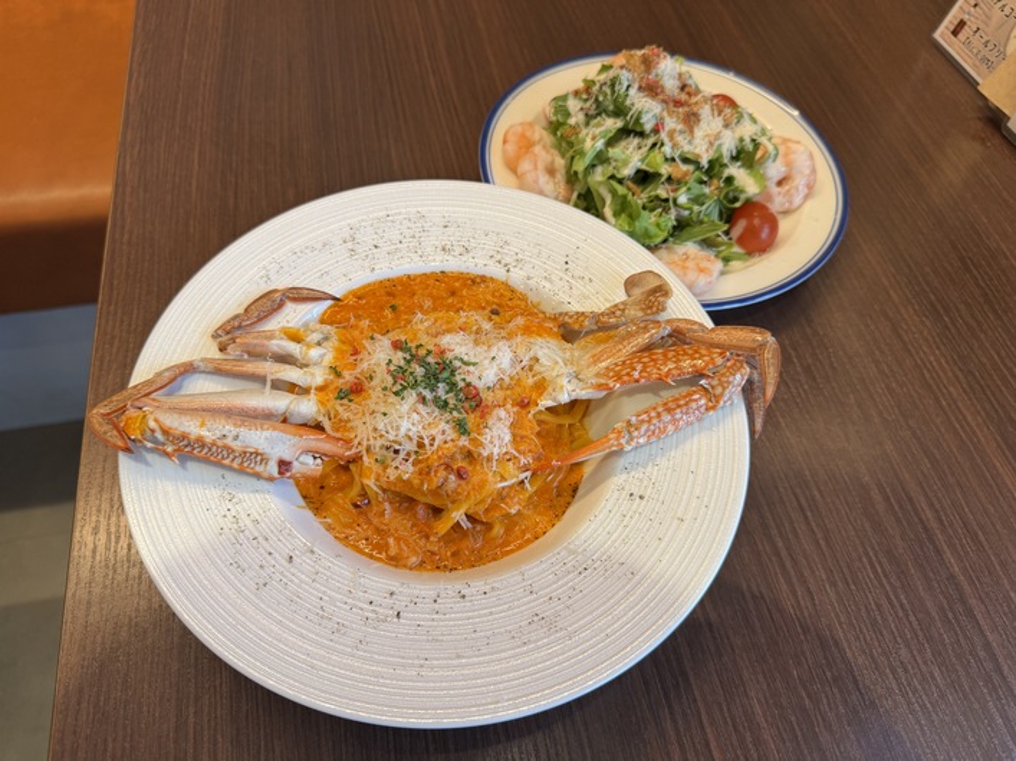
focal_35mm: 24
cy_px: 380
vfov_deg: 56.8
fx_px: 704
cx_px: 508
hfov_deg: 71.6
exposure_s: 1/100
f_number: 1.78
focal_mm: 6.76
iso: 125
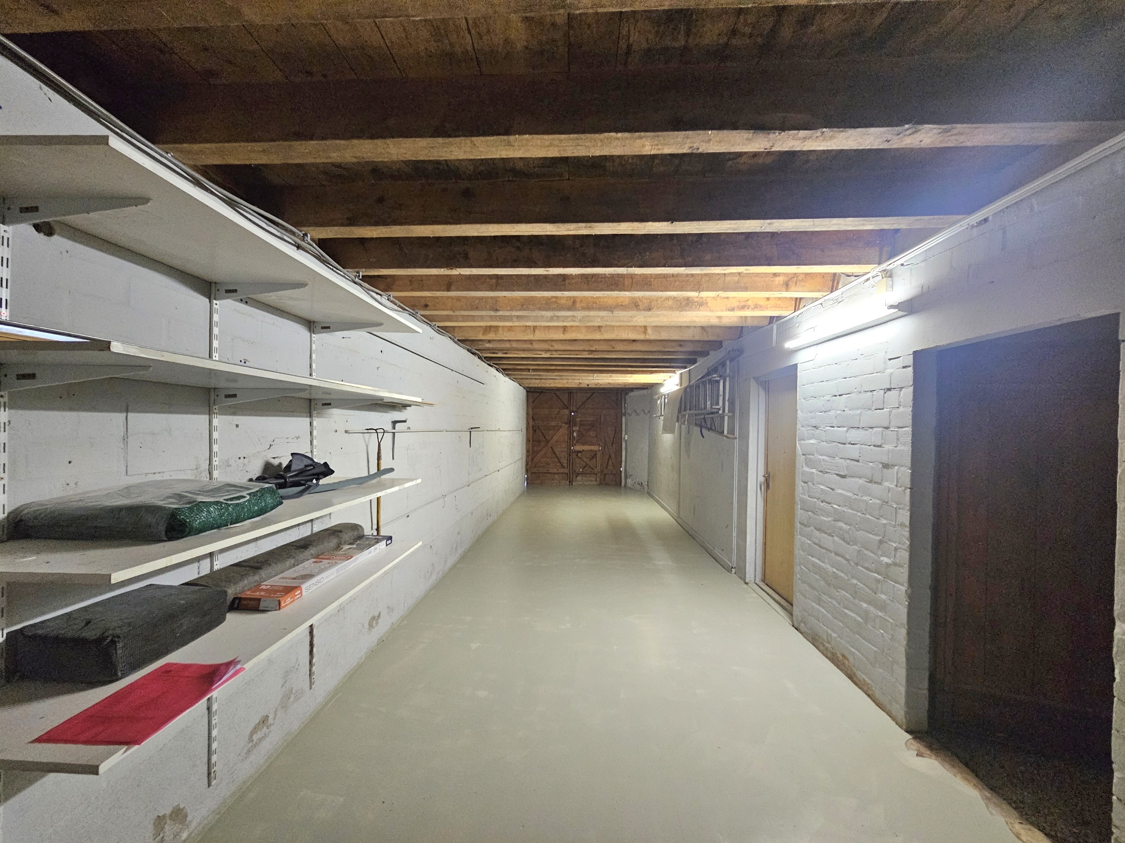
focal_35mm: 13
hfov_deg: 106.2
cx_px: 562
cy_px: 422
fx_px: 422
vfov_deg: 89.9
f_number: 2.2
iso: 640
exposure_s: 1/33.4
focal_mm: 2.2
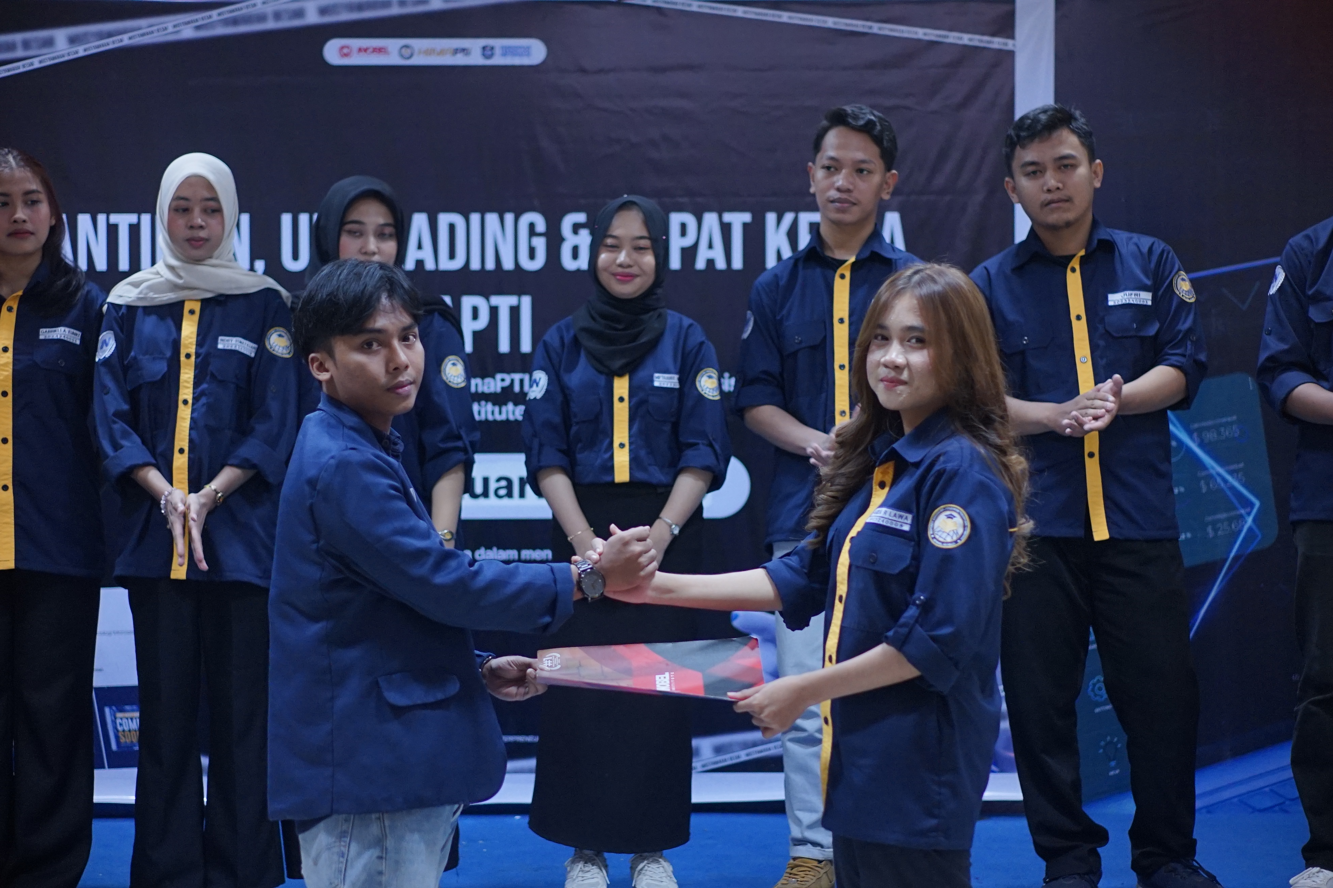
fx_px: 2777
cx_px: 666
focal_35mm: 75
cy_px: 444
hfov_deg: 27.0
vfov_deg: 18.2
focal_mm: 50
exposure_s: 1/80
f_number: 1.8
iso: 1000
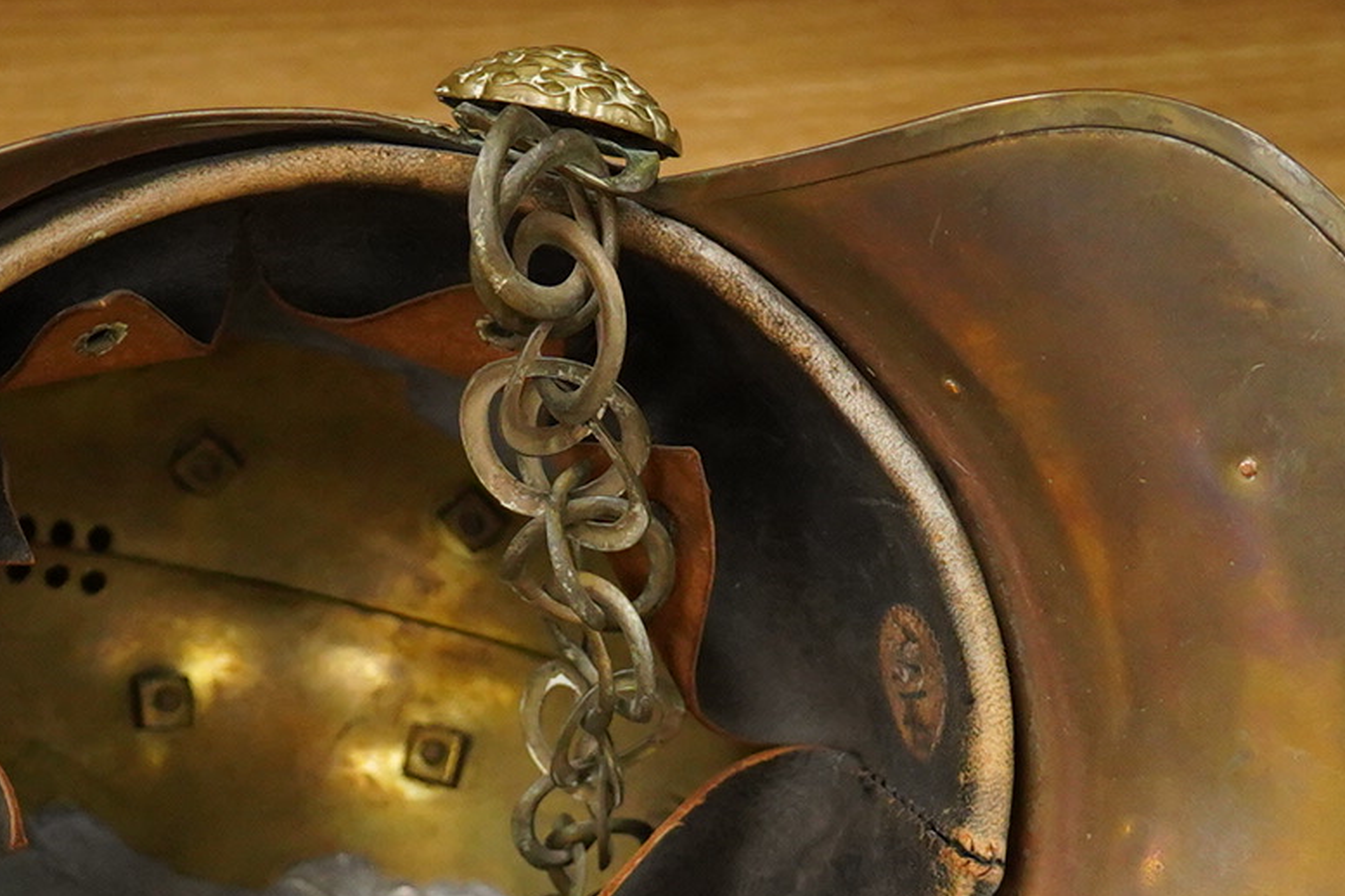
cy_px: 863
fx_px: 4259
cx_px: 583
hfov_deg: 17.9
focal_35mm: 114
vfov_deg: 11.9
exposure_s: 1/320
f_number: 5
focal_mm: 30
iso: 2500
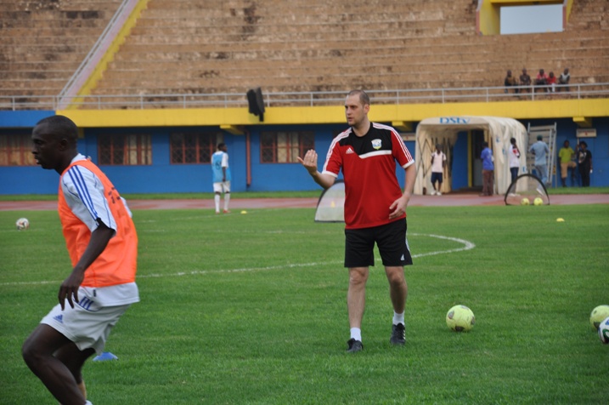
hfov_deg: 13.1
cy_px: 202
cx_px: 304
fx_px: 2661
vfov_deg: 8.7
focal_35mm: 158
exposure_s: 1/320
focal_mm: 105
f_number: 5.6
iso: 500
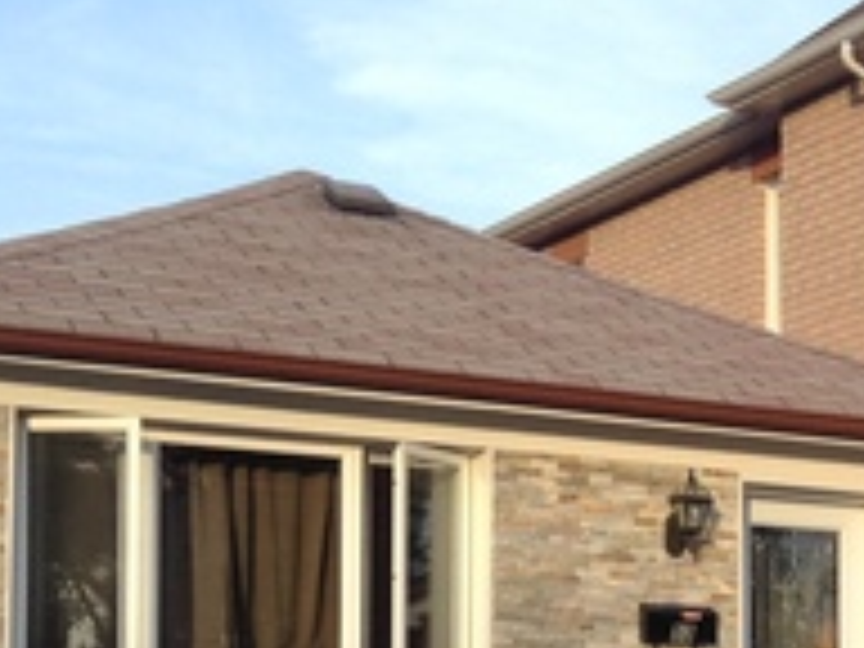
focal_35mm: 103
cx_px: 950
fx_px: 2571
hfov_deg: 18.4
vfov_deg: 14.0
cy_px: 729
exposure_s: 1/345
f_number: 2.4
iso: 32
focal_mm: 3.3
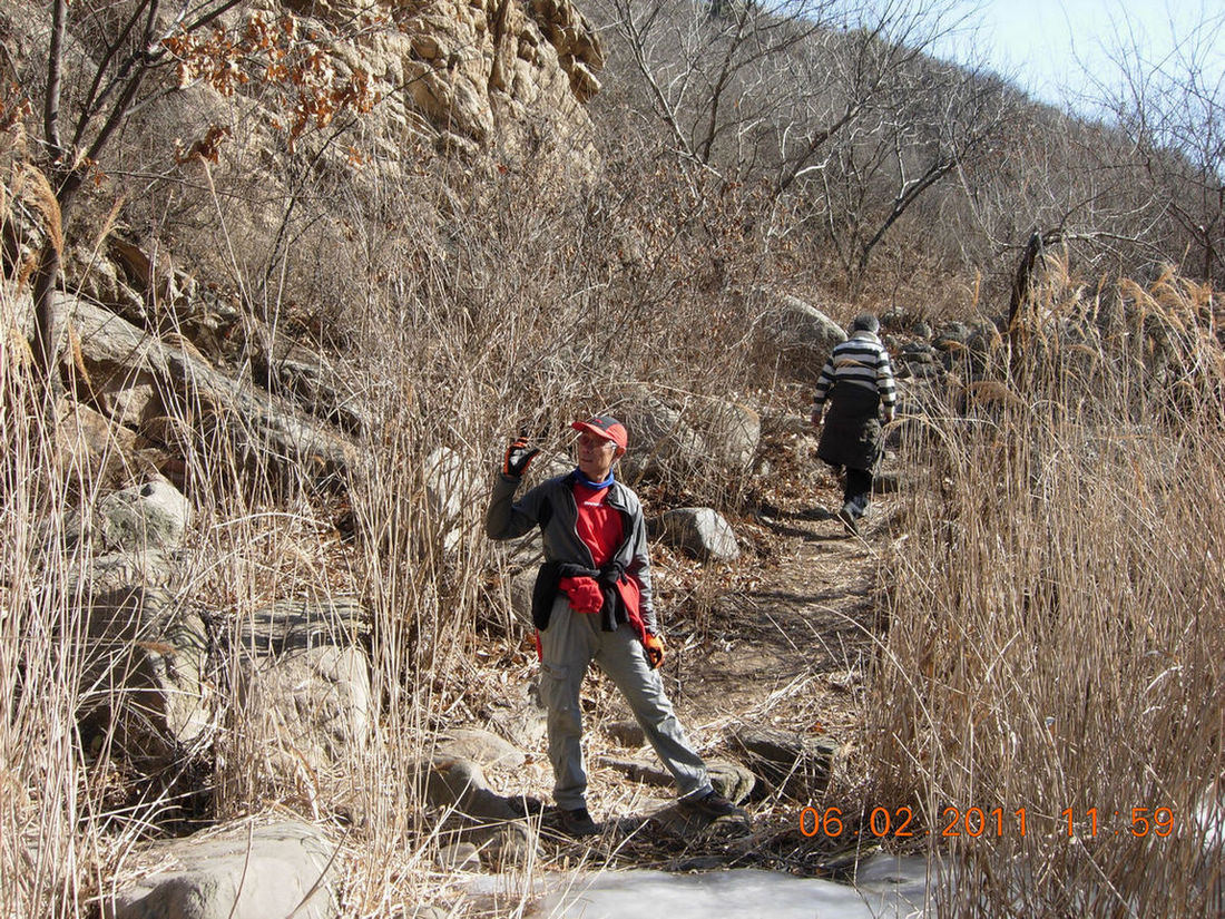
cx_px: 612
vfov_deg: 39.7
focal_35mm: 36
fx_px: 1274
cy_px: 460
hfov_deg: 51.4
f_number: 4.8
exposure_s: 1/192
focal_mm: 7.5
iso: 50
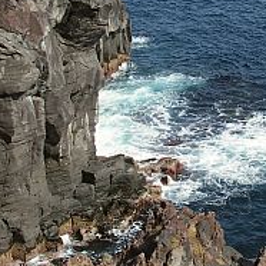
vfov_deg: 19.7
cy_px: 116
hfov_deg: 19.4
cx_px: 229
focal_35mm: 88
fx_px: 765
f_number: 5.6
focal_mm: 7.5
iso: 50
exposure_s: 1/200
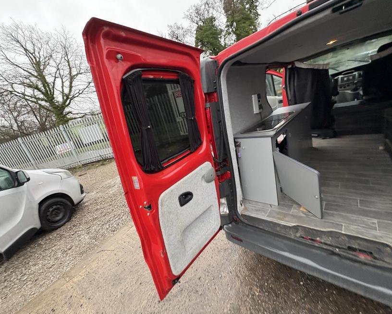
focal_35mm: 15
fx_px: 174
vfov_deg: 84.0
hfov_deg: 96.7
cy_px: 157
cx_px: 188
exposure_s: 1/60
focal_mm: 2.22
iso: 320
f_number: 2.2
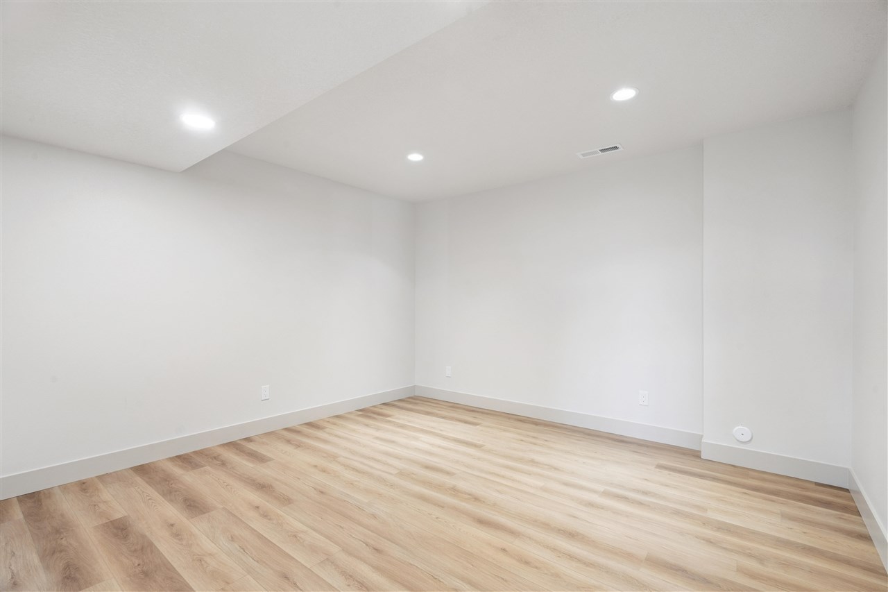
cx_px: 444
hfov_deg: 96.7
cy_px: 296
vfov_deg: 73.7
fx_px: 395
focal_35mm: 16
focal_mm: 16
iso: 400
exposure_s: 1/2.5
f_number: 10
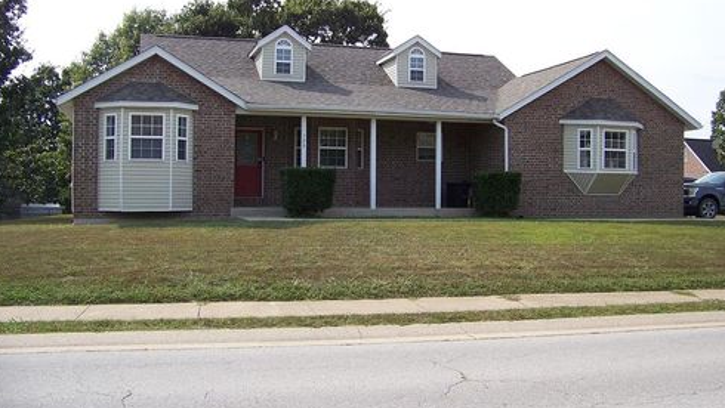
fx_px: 769
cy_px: 197
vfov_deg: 29.7
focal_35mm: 40
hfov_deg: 50.5
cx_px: 361
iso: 64
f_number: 2.8
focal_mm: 5.85
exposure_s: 1/500
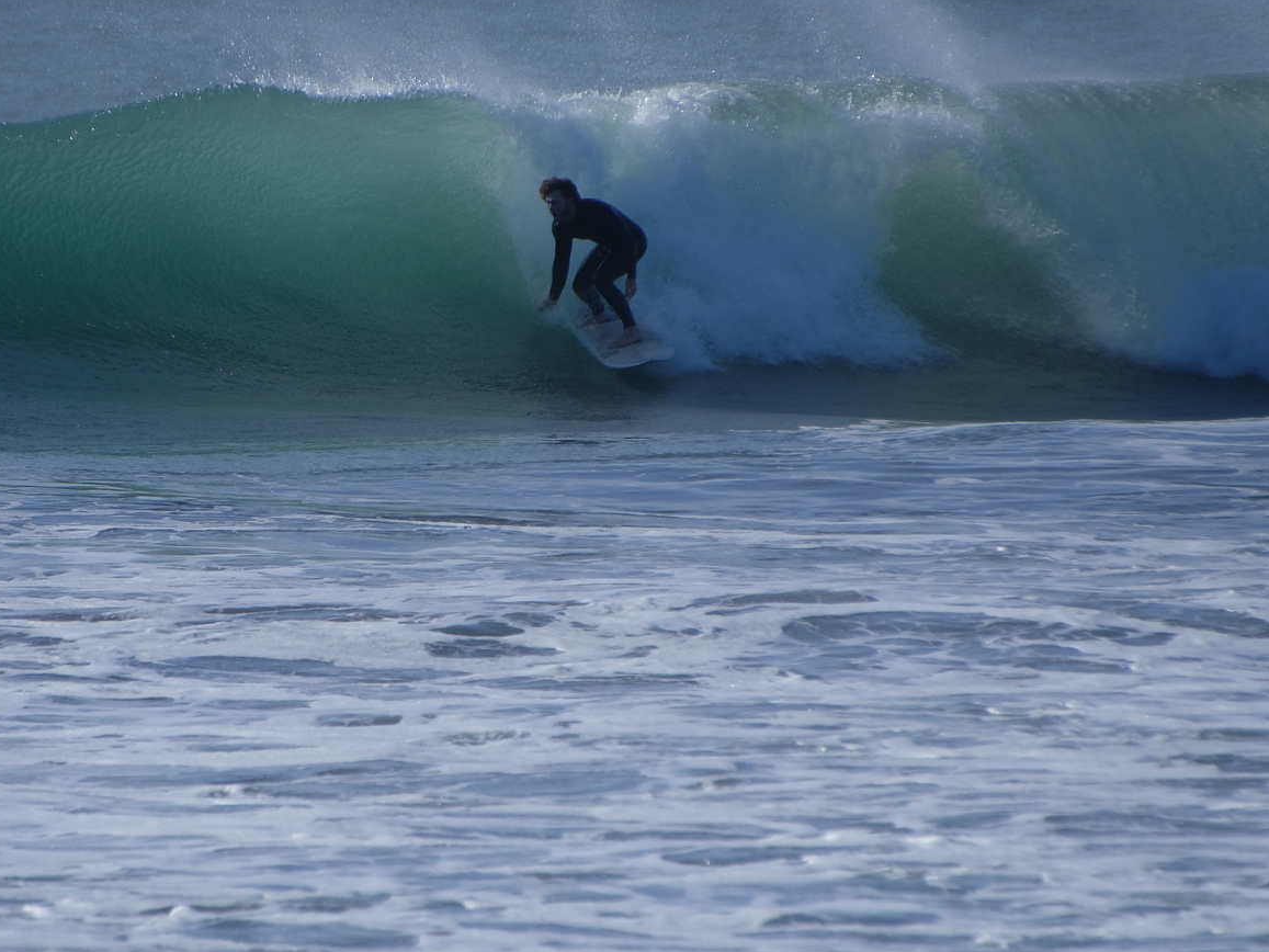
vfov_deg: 1.9
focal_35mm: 798
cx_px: 446
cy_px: 451
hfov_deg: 2.5
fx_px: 29257
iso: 400
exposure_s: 1/2000
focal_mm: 400
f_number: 8
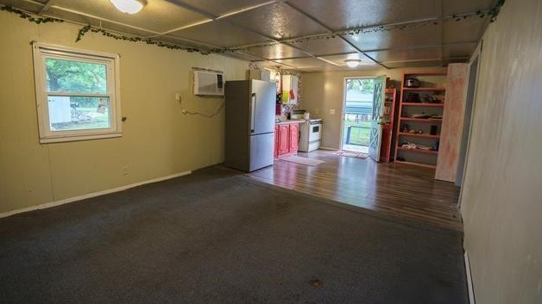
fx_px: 230
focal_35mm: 16
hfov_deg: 99.4
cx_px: 270
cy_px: 140
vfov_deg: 66.9
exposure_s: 1/100
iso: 1250
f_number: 2.8
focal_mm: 10
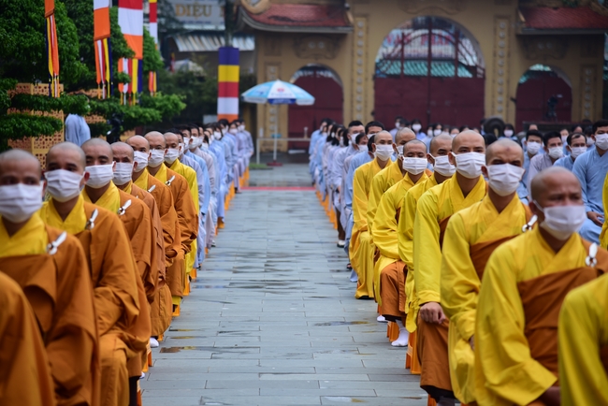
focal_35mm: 120
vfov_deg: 11.4
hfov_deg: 17.1
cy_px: 203
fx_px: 2027
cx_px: 304
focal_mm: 120
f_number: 4
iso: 320
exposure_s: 1/125
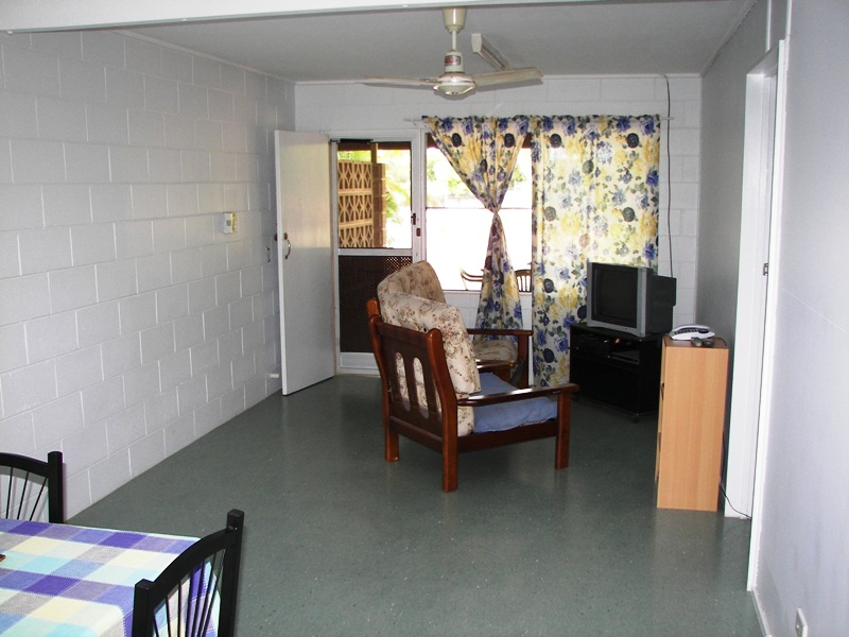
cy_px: 318
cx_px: 424
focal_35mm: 36
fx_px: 883
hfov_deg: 51.4
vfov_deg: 39.7
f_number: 2.8
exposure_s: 1/30
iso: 100
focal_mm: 6
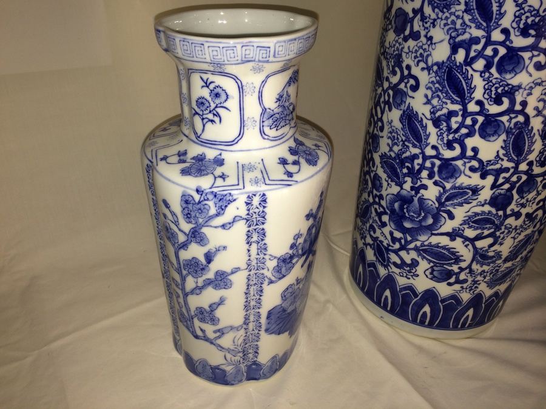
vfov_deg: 46.8
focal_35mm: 30
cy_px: 204
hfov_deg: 60.0
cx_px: 273
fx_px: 473
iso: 32
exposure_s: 1/42
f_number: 2.2
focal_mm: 4.12
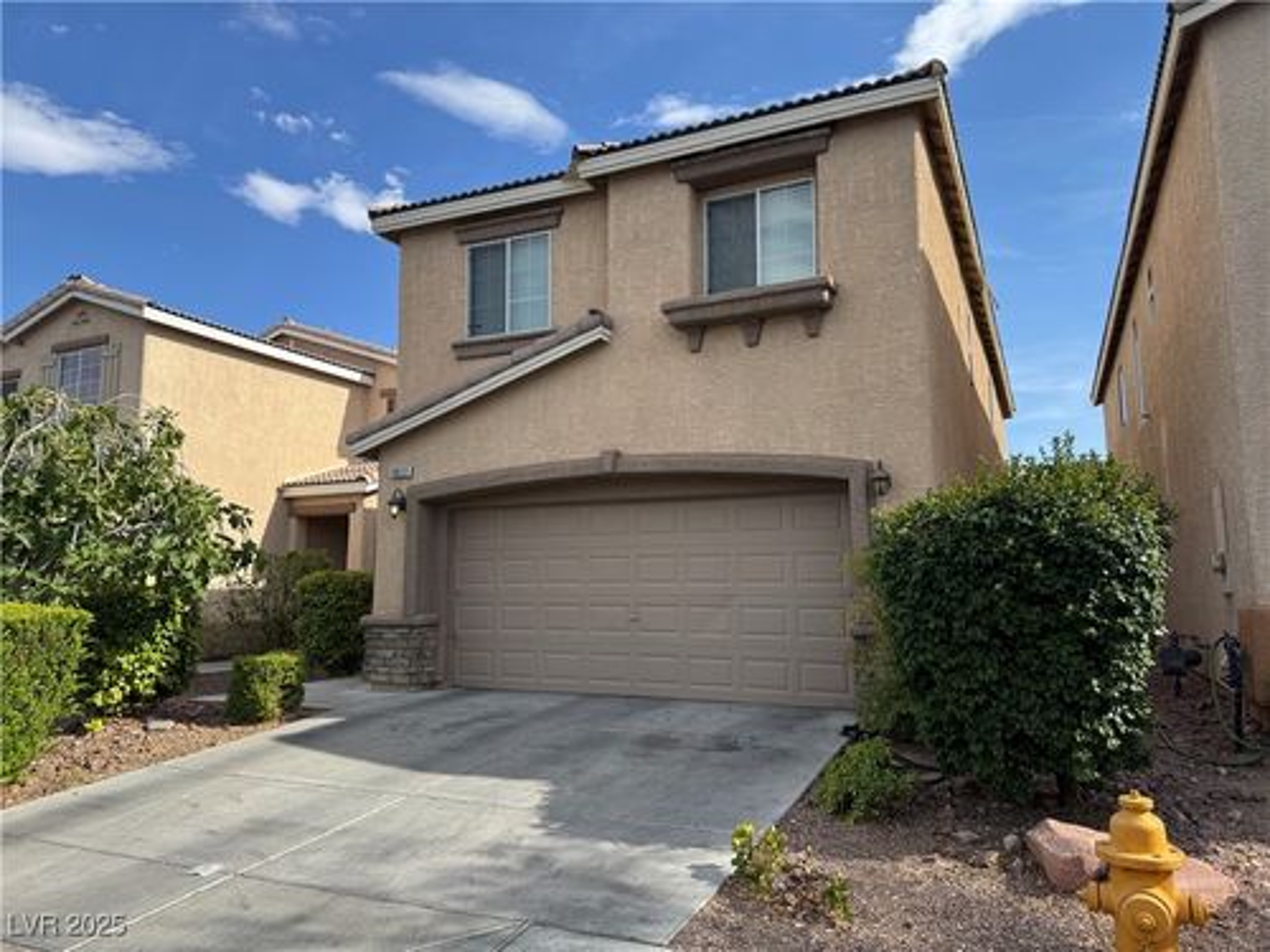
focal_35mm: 24
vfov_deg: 56.8
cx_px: 635
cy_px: 476
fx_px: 881
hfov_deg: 71.6
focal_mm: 6.76
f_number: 1.78
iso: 80
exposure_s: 1/2959
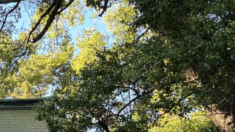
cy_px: 225
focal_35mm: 82
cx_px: -105
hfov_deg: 22.0
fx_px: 511
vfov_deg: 13.5
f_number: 1.6
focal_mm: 5.1
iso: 50
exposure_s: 1/164
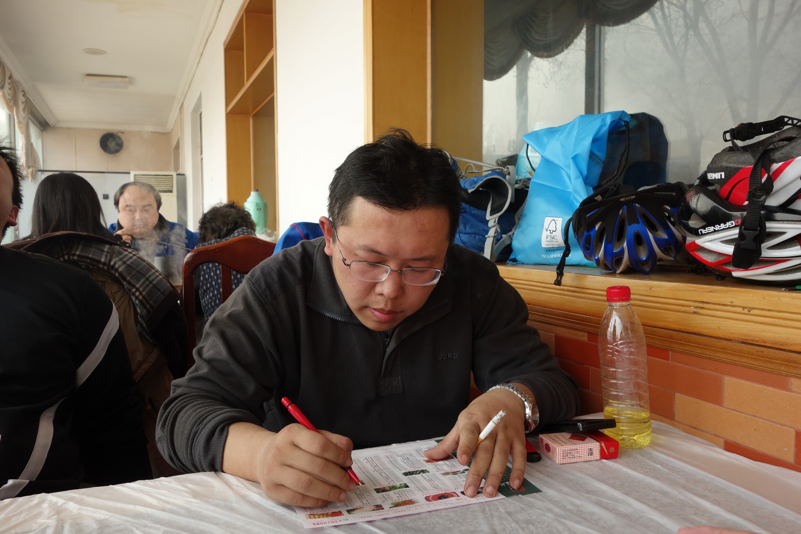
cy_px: 267
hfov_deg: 65.5
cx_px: 400
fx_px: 623
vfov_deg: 46.4
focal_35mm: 28
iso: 400
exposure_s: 1/125
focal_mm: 10.4
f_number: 5.6
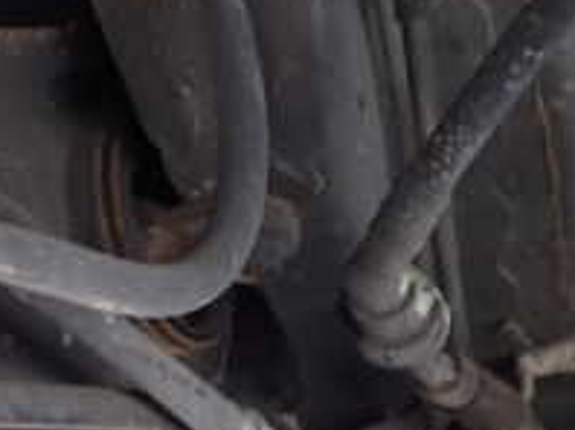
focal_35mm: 91
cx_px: -258
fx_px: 1510
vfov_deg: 16.2
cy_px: 267
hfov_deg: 19.2
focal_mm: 5.4
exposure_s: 1/30
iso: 200
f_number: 2.3
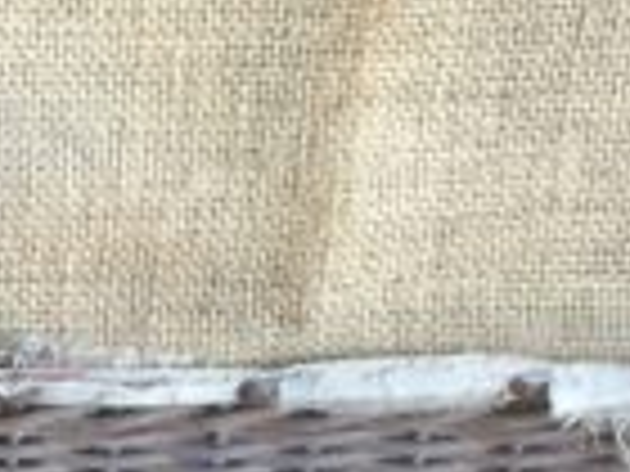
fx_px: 3986
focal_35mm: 219
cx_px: -630
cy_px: 814
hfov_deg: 8.6
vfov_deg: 6.6
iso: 40
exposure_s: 1/40
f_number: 2.2
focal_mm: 4.12
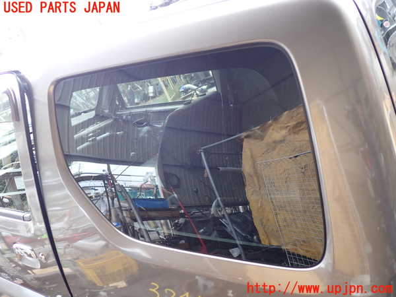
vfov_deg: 46.8
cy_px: 148
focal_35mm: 30
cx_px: 198
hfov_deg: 60.0
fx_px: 343
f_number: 2.3
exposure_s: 1/100
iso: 100
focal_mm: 5.4
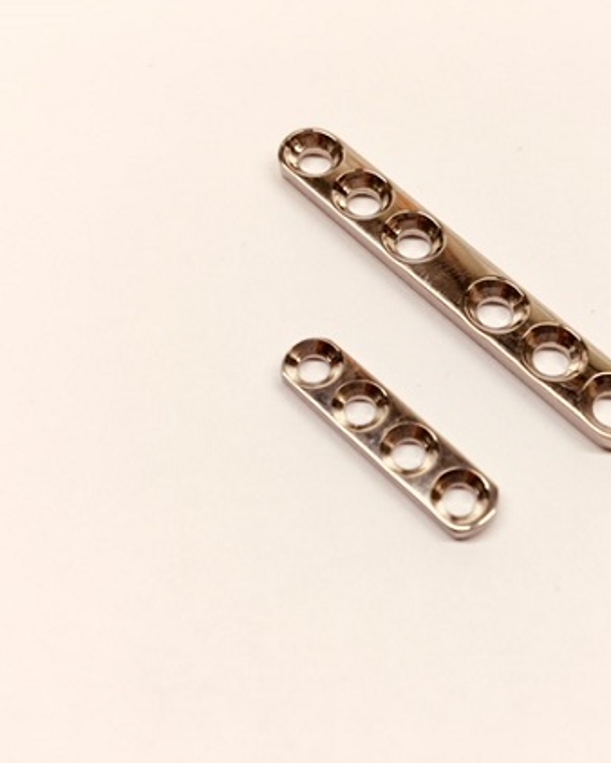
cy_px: 381
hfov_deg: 38.3
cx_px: 447
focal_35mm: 38
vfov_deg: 47.9
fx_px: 858
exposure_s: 1/100
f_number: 2.2
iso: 40
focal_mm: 4.15
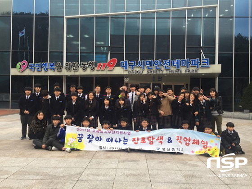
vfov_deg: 48.2
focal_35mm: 29
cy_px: 94
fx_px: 211
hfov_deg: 61.7
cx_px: 126
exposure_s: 1/273
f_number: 2.2
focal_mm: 4.15
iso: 32
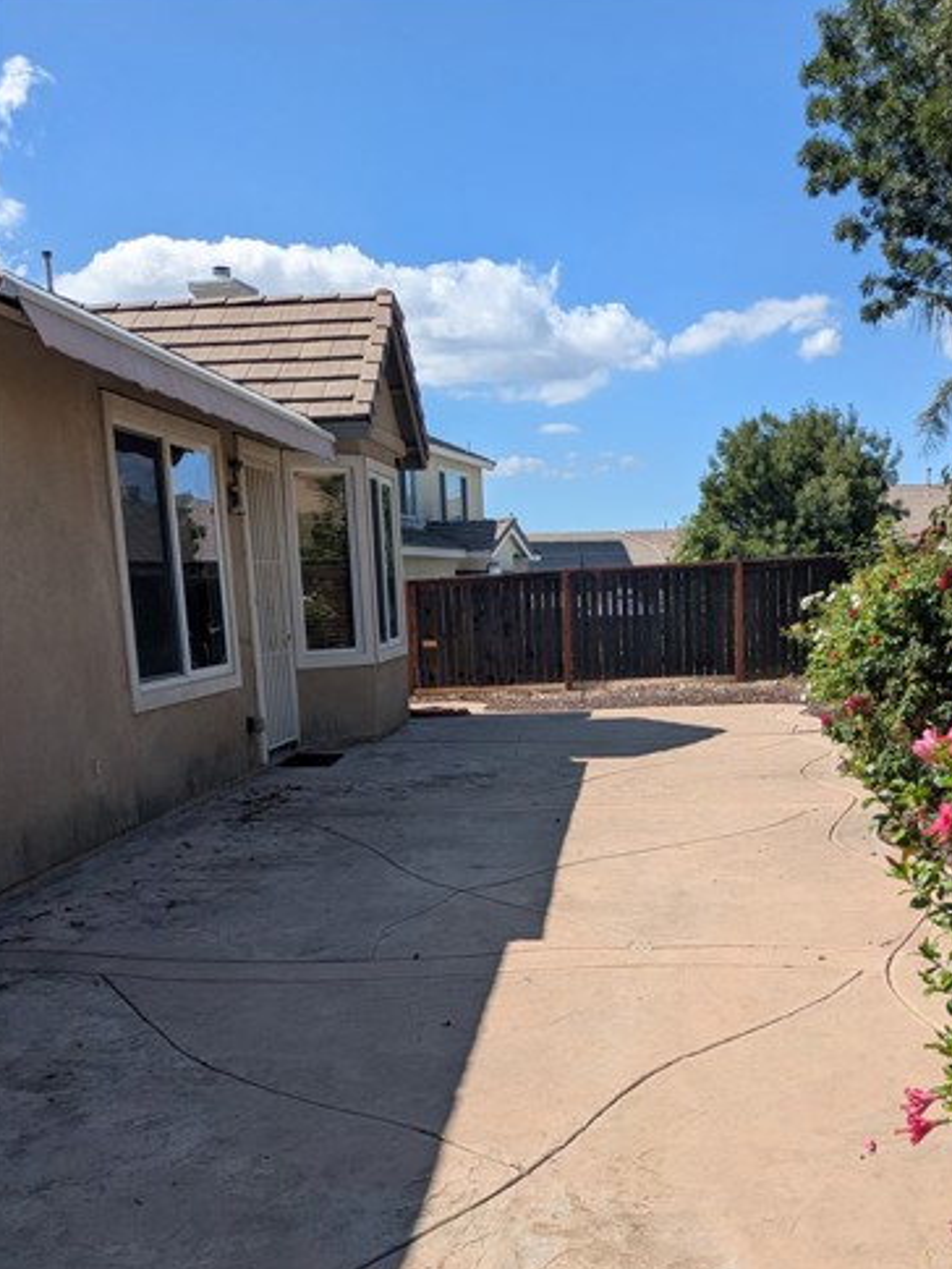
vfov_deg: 54.5
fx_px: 1210
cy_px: 819
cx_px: 613
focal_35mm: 33
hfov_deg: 42.5
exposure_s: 1/1919
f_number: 1.89
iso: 52
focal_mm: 5.43
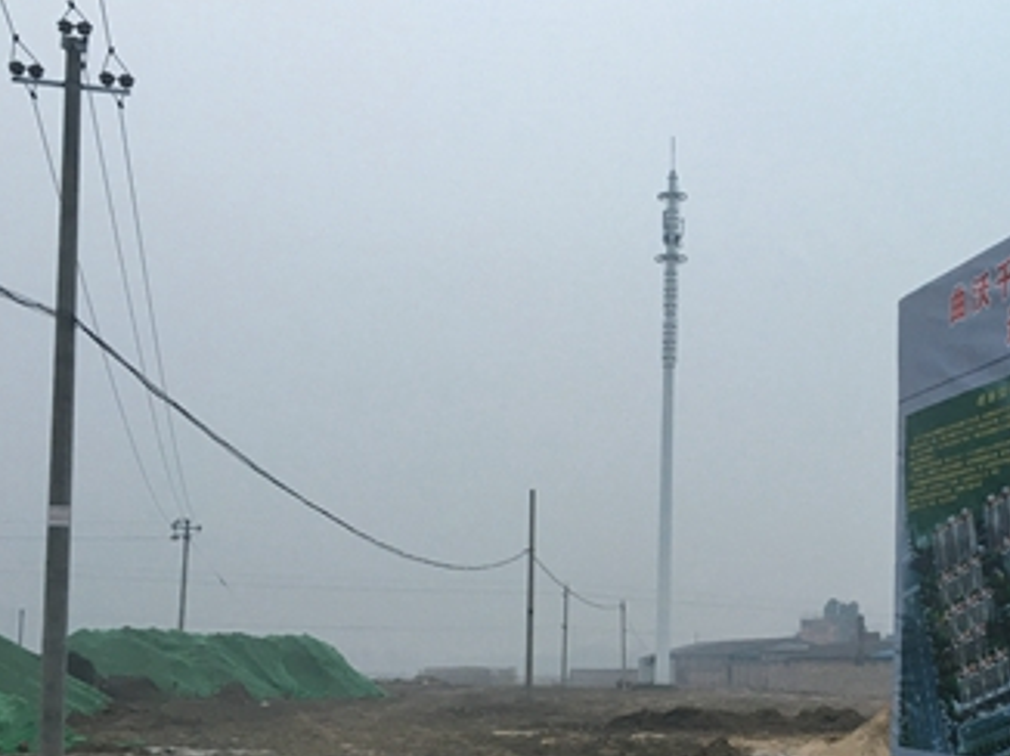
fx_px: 1429
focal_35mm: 49
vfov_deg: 29.5
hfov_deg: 38.1
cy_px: 494
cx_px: 737
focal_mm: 4.15
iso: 40
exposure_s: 1/33
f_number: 2.2
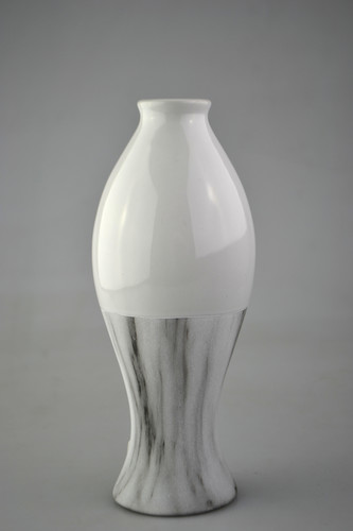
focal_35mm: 82
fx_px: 1214
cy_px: 266
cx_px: 176
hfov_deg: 16.5
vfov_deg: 24.6
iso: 100
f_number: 5.6
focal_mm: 55
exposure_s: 1/125
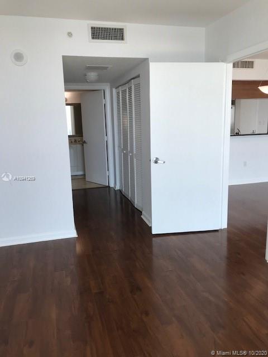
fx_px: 289
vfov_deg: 63.4
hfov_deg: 49.7
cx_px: 134
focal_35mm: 28
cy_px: 178
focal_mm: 3.99
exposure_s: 1/153
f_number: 1.8
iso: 20
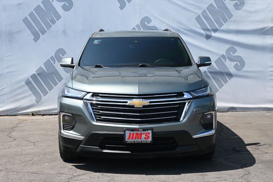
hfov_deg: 34.2
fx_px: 443
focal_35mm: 58
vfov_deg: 23.2
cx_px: 136
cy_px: 91
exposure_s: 1/250
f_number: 5.6
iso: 160
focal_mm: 39
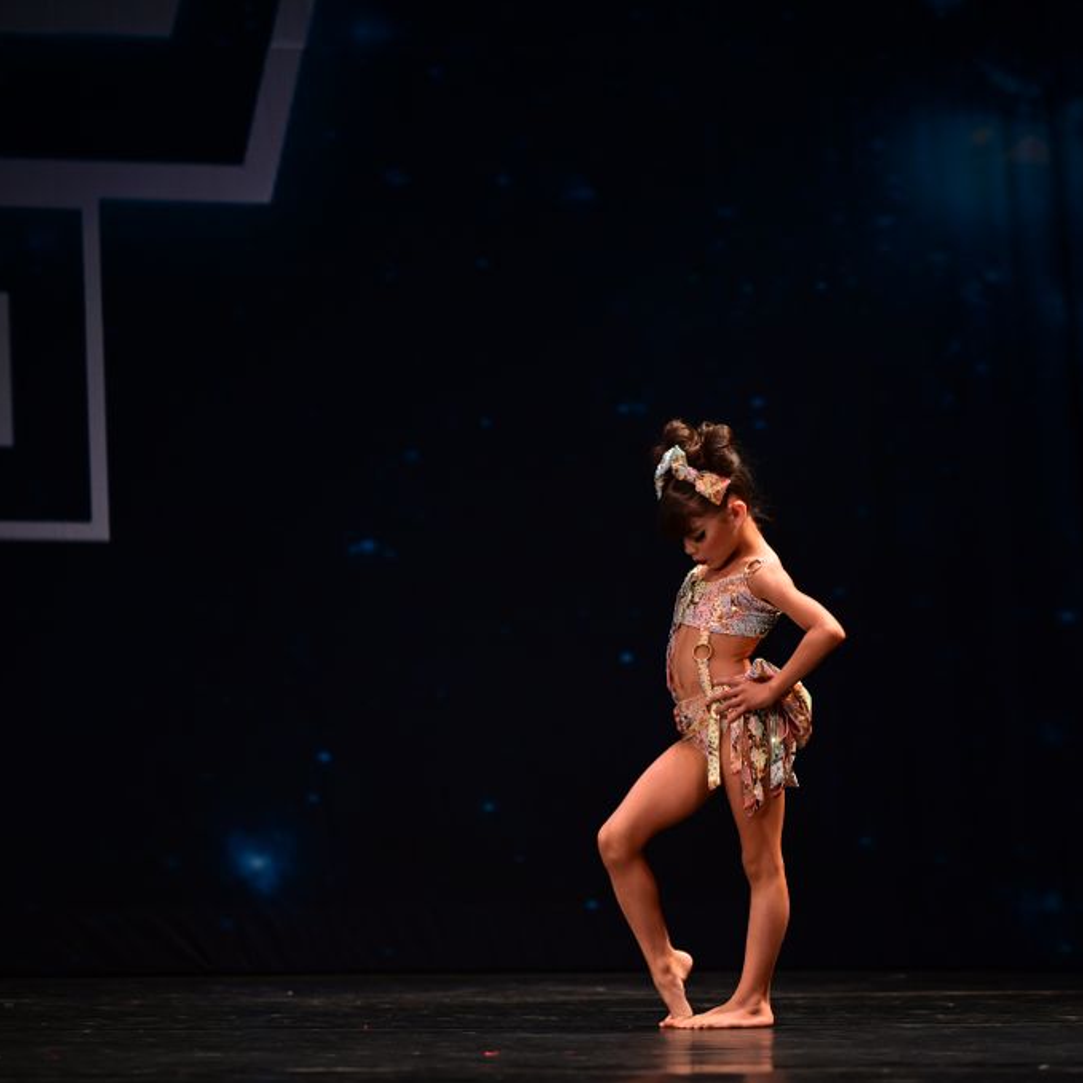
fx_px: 7256
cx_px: 756
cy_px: 540
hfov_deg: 8.5
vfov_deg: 8.5
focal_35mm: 205
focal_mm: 160
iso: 1250
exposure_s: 1/800
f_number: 2.8
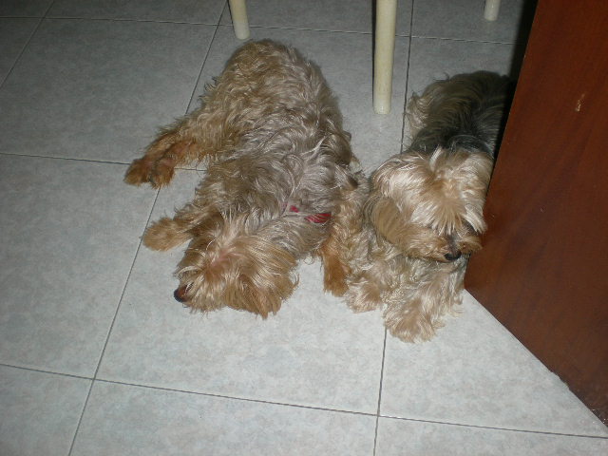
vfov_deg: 37.7
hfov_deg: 49.0
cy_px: 228
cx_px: 304
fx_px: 667
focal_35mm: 38
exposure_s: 1/60
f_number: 3.1
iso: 50
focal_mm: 6.3
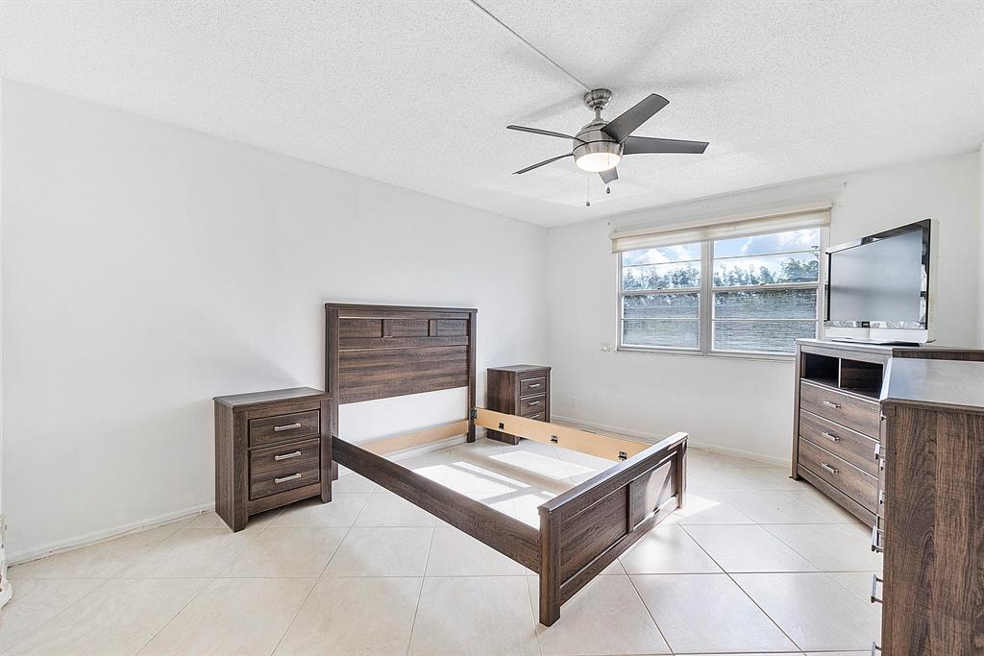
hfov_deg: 100.4
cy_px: 328
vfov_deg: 77.3
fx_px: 410
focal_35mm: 15
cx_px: 492
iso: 250
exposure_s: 1/30
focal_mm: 10
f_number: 10
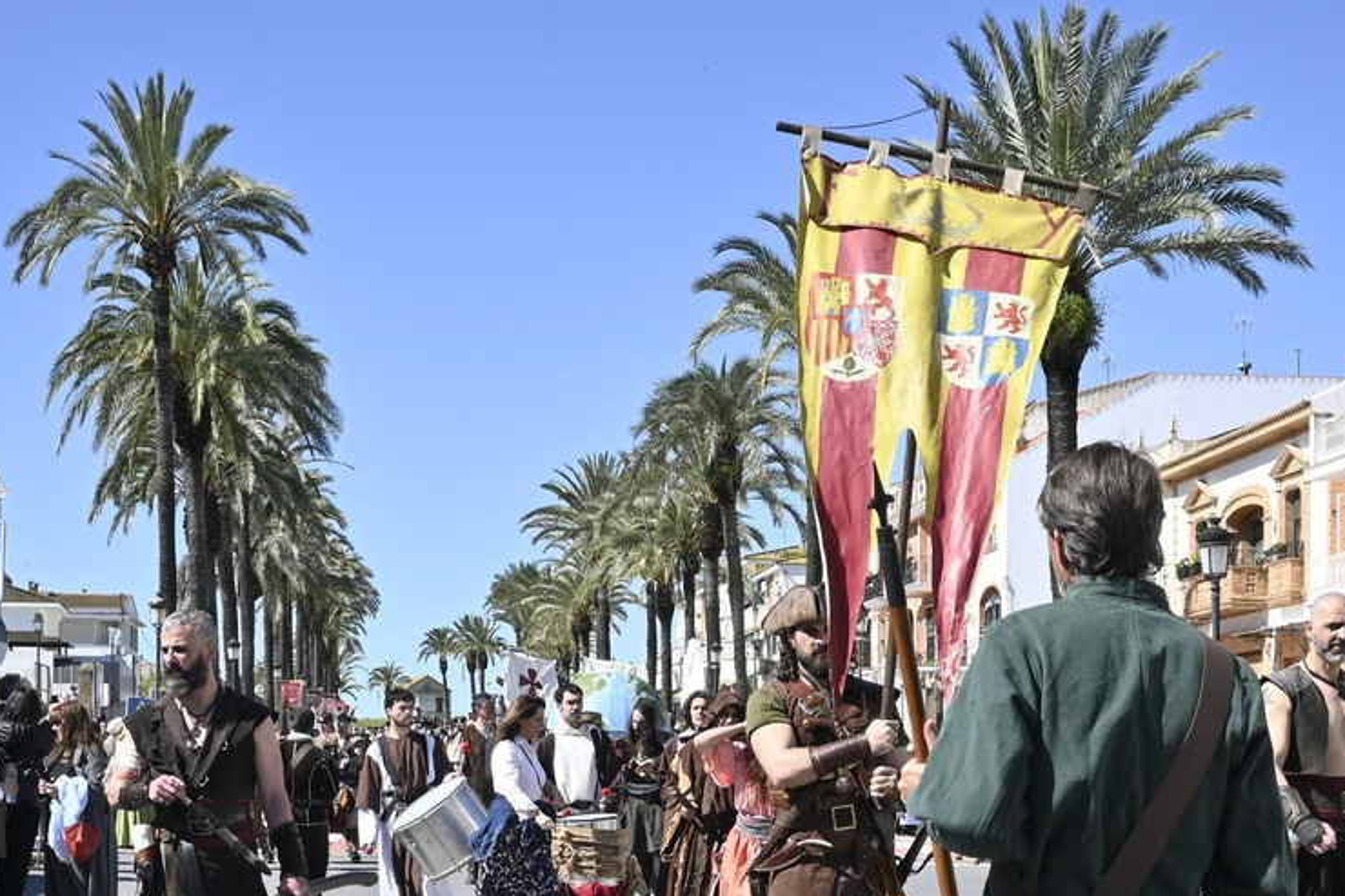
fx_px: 2543
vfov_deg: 19.5
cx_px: 689
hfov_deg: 29.6
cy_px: 838
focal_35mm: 68
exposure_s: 1/400
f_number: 6.3
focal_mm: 21
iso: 100
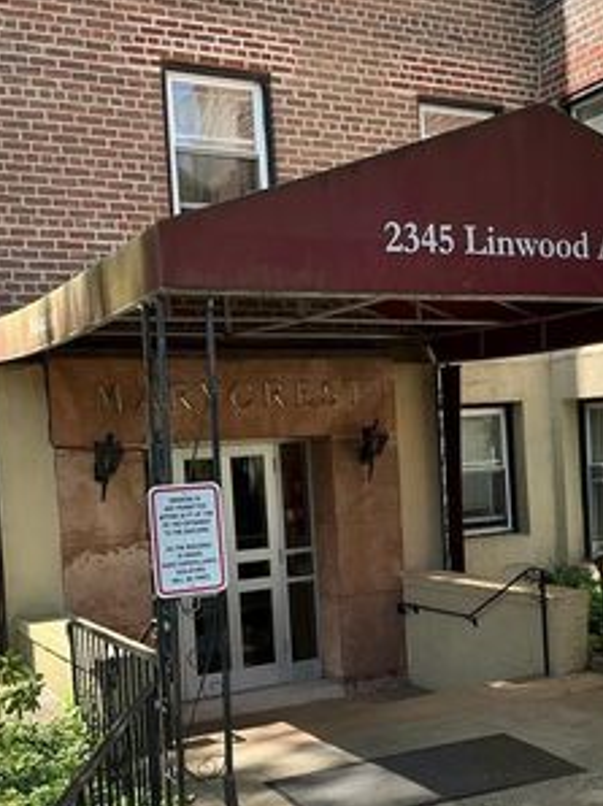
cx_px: 446
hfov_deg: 30.4
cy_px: 494
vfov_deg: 40.2
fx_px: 1093
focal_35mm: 47
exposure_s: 1/514
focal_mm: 3
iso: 25
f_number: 1.8
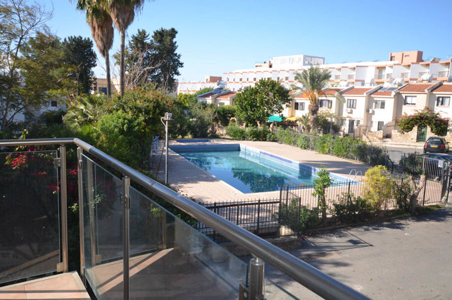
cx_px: 226
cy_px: 150
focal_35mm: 30
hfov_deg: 62.0
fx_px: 376
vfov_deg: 43.4
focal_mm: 20
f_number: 6.3
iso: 100
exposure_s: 1/200
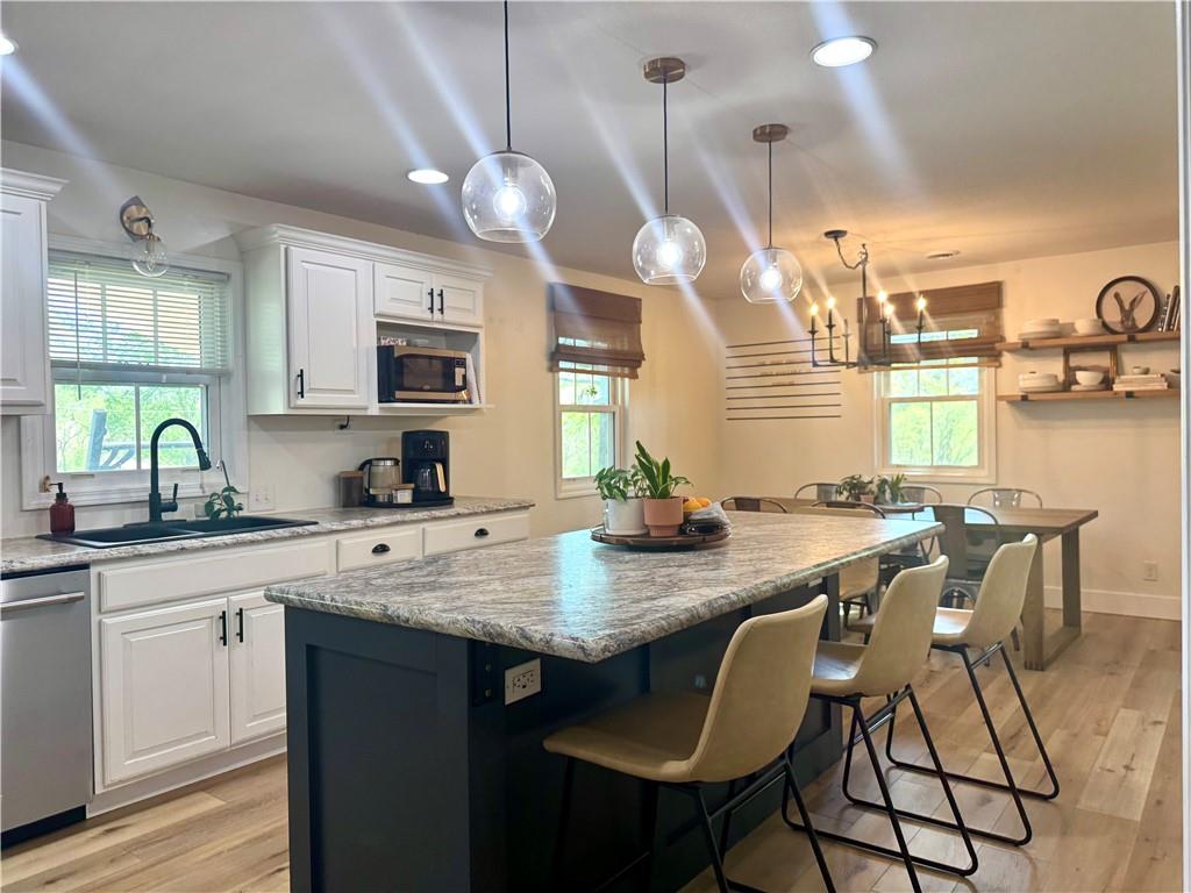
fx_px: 826
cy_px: 446
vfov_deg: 56.8
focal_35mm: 24
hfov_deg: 71.6
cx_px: 596
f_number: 1.78
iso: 160
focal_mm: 6.76
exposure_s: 1/120
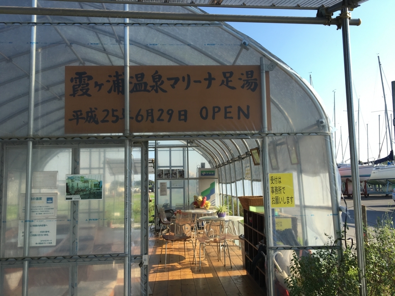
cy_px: 148
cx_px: 198
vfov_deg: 48.2
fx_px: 331
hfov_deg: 61.7
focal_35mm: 29
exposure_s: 1/725
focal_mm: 4.15
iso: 25
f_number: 2.2
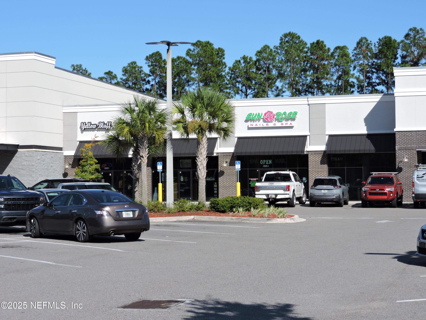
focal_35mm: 75
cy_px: 160
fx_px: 923
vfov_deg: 19.6
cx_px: 213
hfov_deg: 26.0
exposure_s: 1/800
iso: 100
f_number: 3.9
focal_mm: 13.4
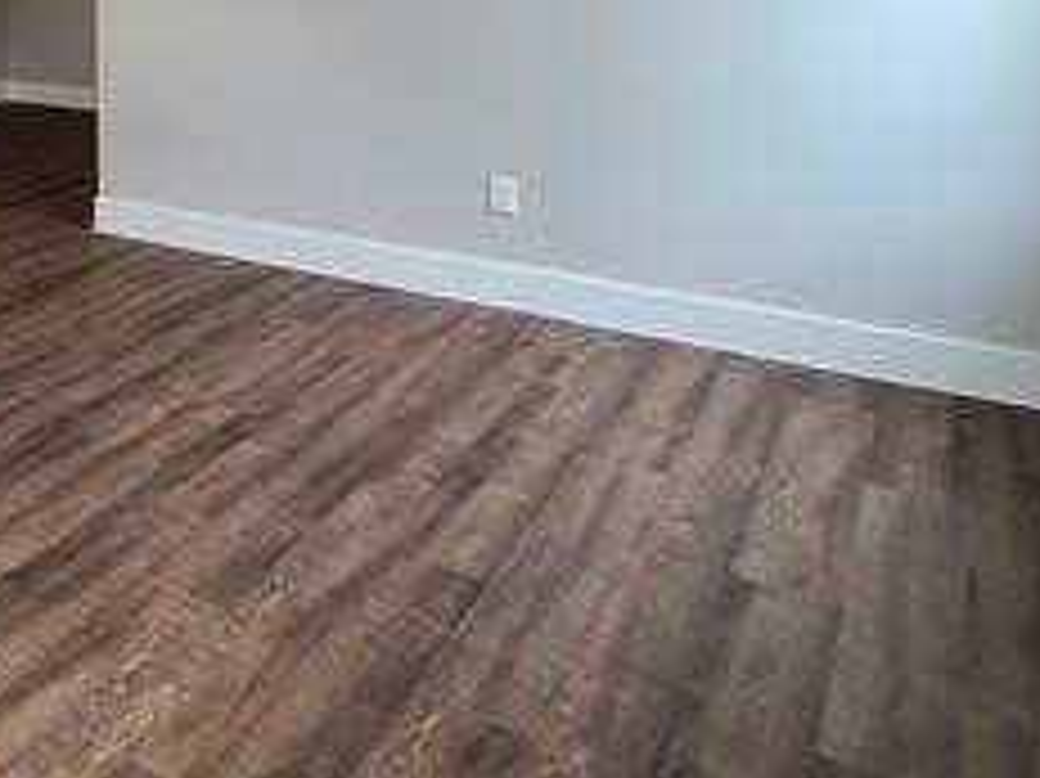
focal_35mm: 36
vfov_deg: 35.6
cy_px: -9
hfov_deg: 40.3
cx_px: -135
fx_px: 1081
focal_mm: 2.2
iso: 64
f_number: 2.2
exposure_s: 1/60.2
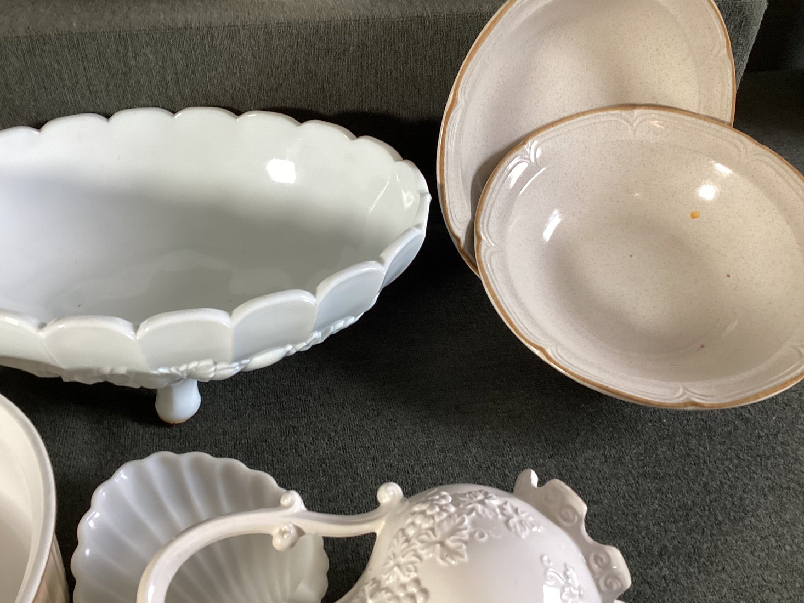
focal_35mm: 32
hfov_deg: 56.8
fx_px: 743
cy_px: 298
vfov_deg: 44.2
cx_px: 397
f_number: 2.4
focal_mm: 3.3
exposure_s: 1/60
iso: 125
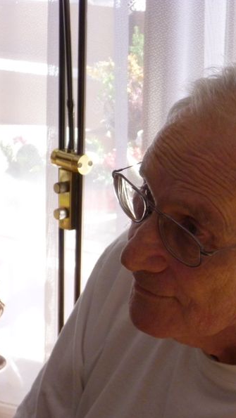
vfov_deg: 14.5
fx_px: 1645
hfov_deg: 8.2
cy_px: 210
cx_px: 234
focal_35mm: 148
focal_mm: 18
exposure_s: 1/60
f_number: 5.6
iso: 400
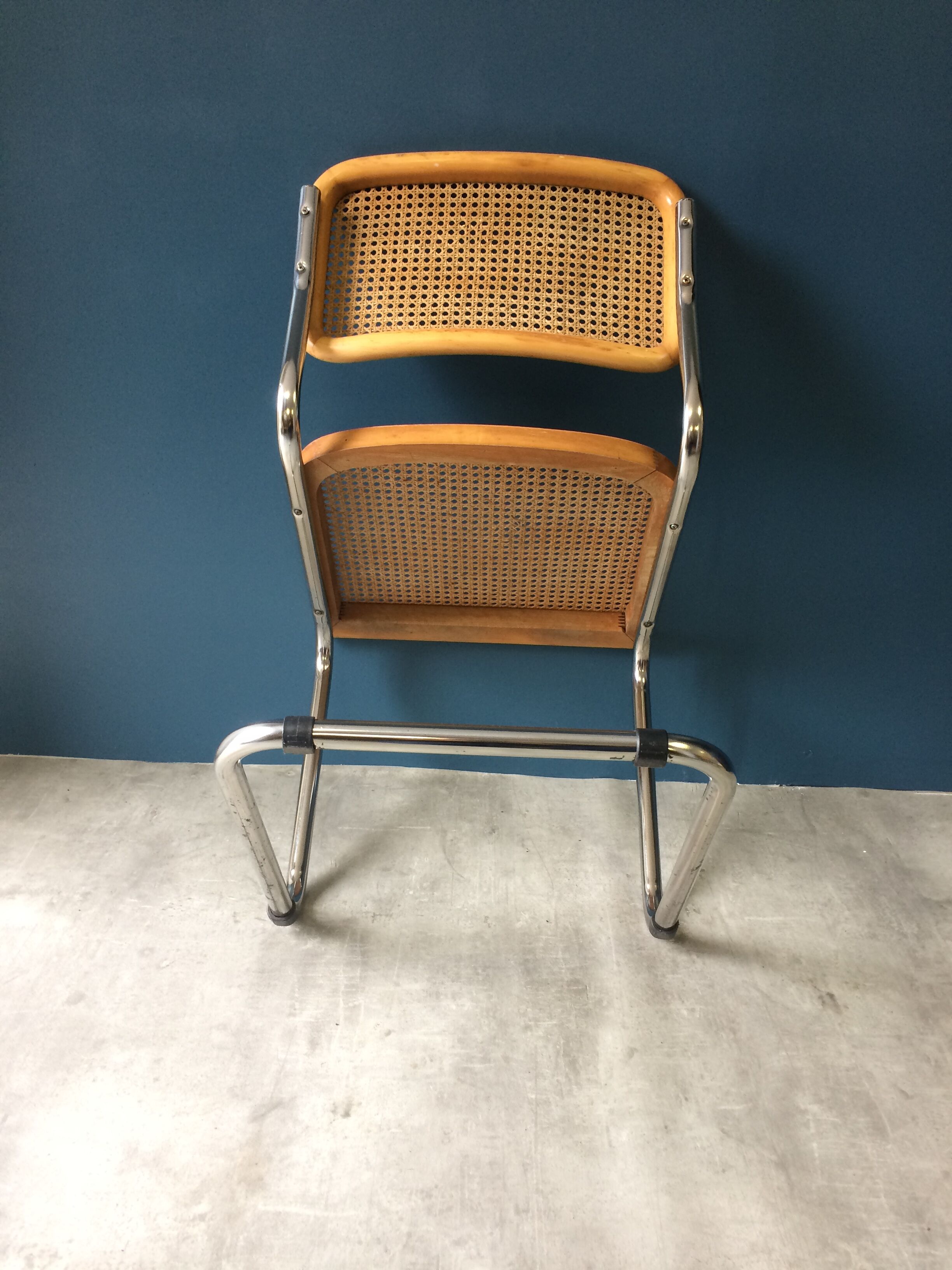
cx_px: 476
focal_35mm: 29
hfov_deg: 48.2
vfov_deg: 61.7
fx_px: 1063
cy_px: 635
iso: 50
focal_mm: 4.15
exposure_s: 1/33
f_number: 2.2
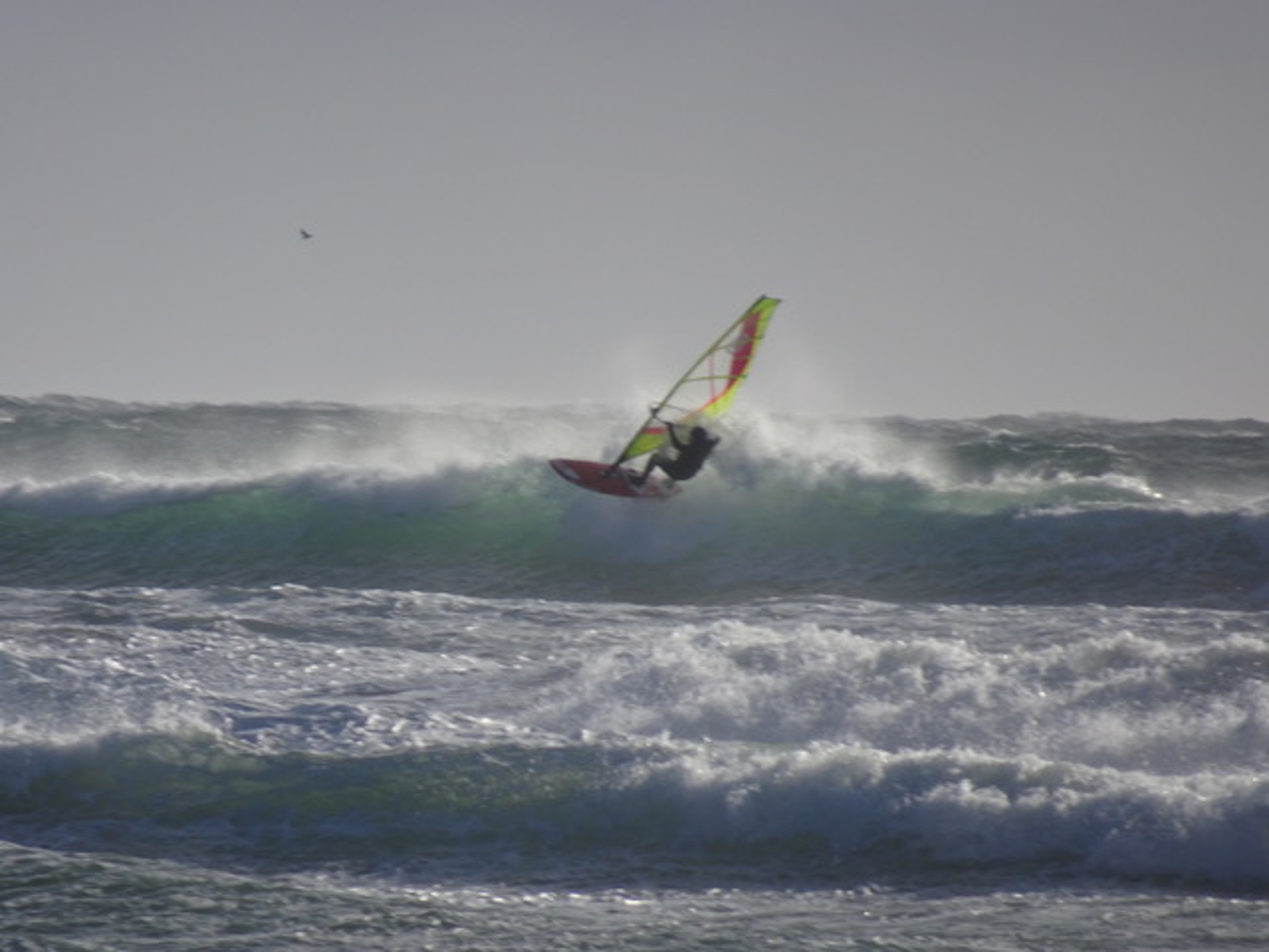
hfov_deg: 2.8
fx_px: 26395
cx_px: 634
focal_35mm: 720
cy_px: 476
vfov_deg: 2.1
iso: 80
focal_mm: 123
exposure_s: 1/800
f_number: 6.4
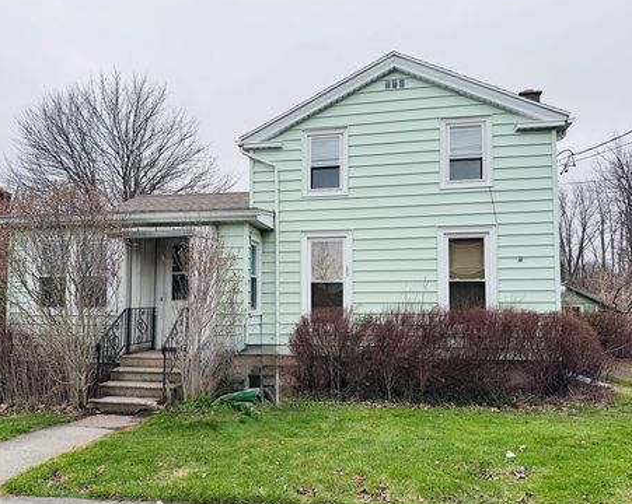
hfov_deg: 66.1
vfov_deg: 54.9
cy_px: 246
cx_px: 314
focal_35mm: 26
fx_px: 486
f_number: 1.78
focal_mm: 6.76
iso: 80
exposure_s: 1/598
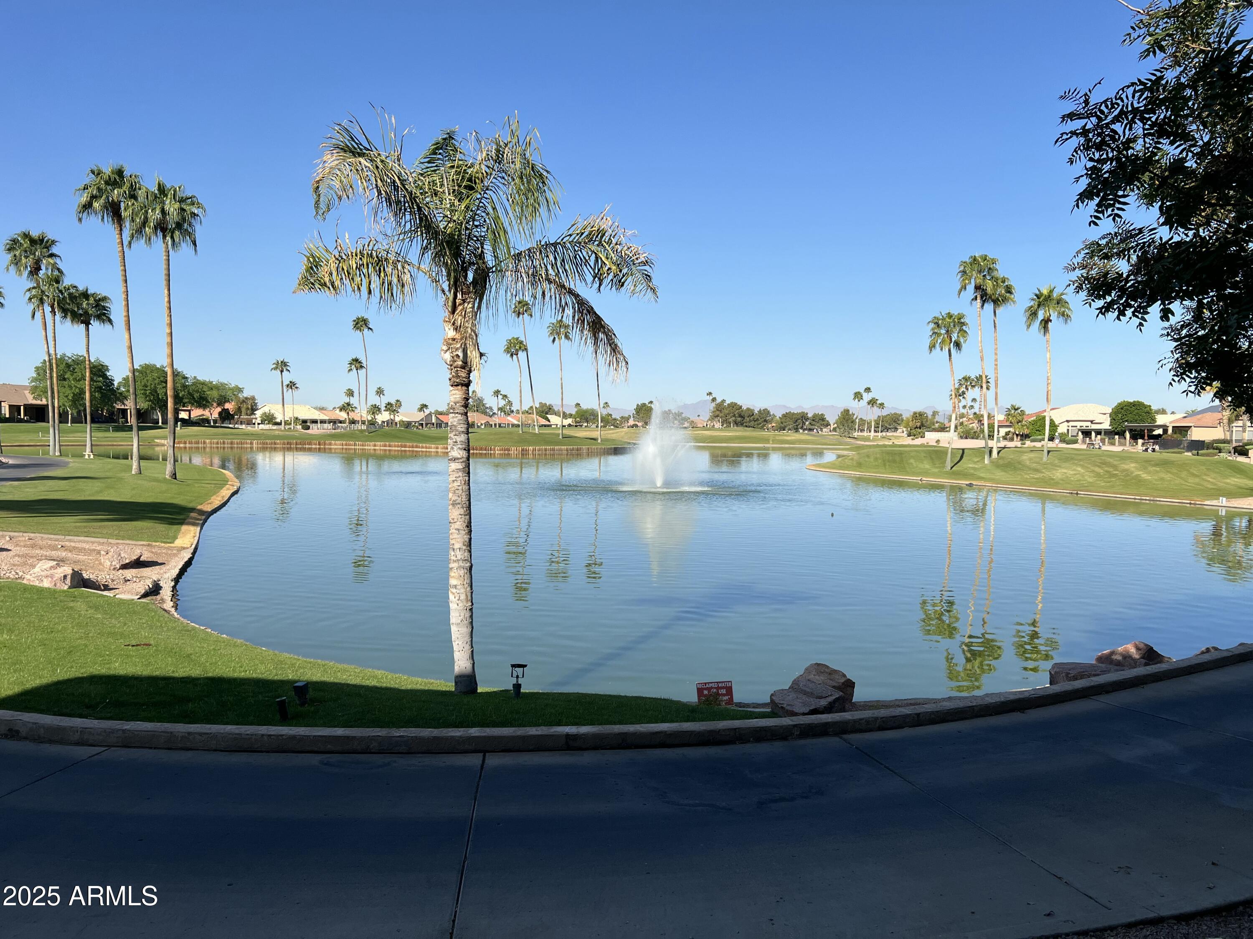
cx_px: 626
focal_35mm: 26
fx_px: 941
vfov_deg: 53.1
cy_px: 470
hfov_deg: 67.3
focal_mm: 5.7
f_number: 1.5
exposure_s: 1/4831
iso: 50
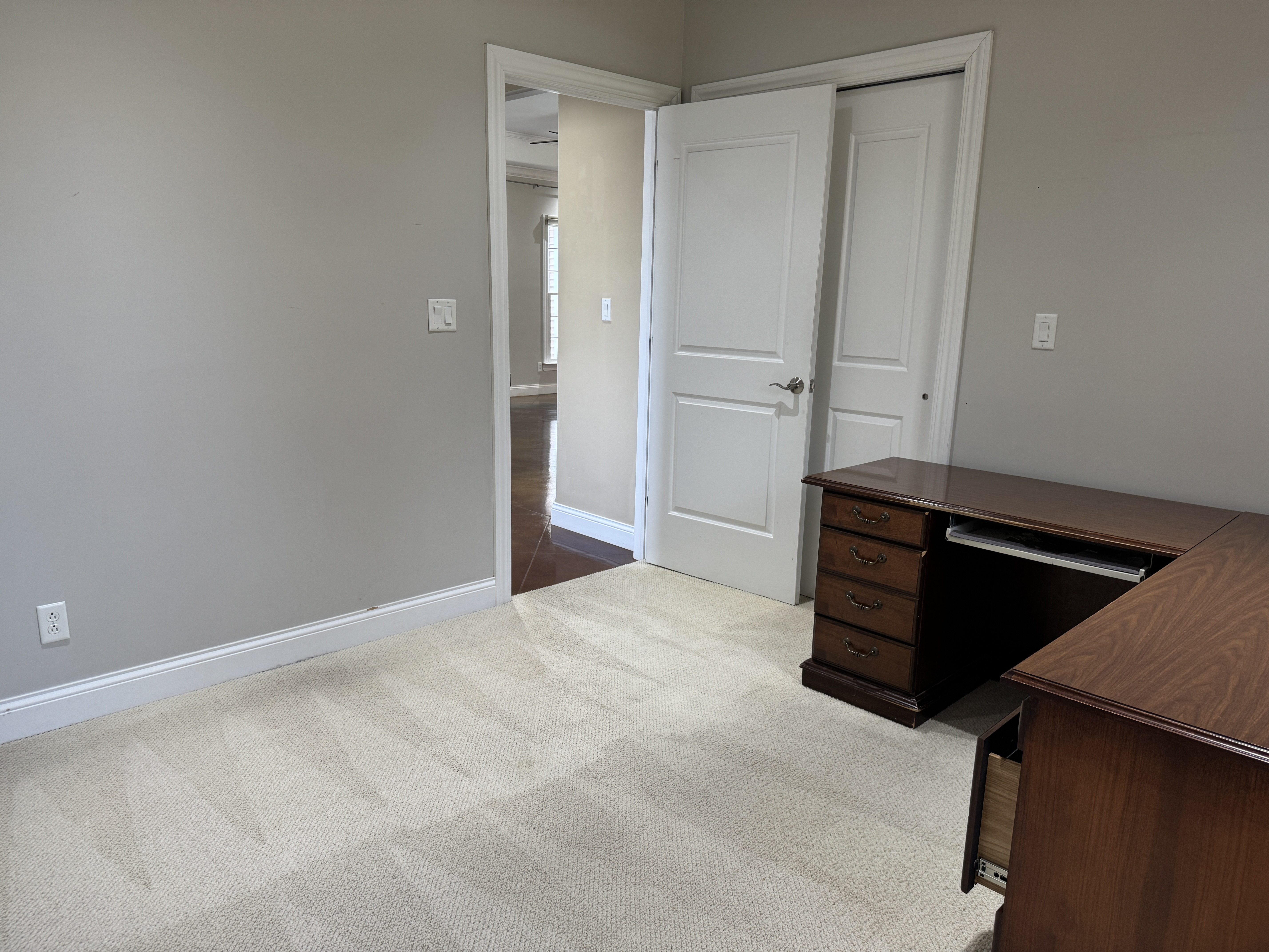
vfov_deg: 56.8
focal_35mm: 24
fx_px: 880
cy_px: 476
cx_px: 634
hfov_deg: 71.6
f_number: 1.78
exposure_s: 1/60
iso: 125
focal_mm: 6.76
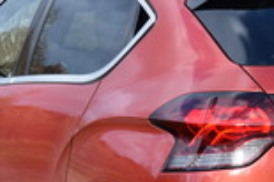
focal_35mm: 161
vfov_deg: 8.5
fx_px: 1224
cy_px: 126
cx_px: 288
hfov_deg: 12.6
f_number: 8
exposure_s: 1/250
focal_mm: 26
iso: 280
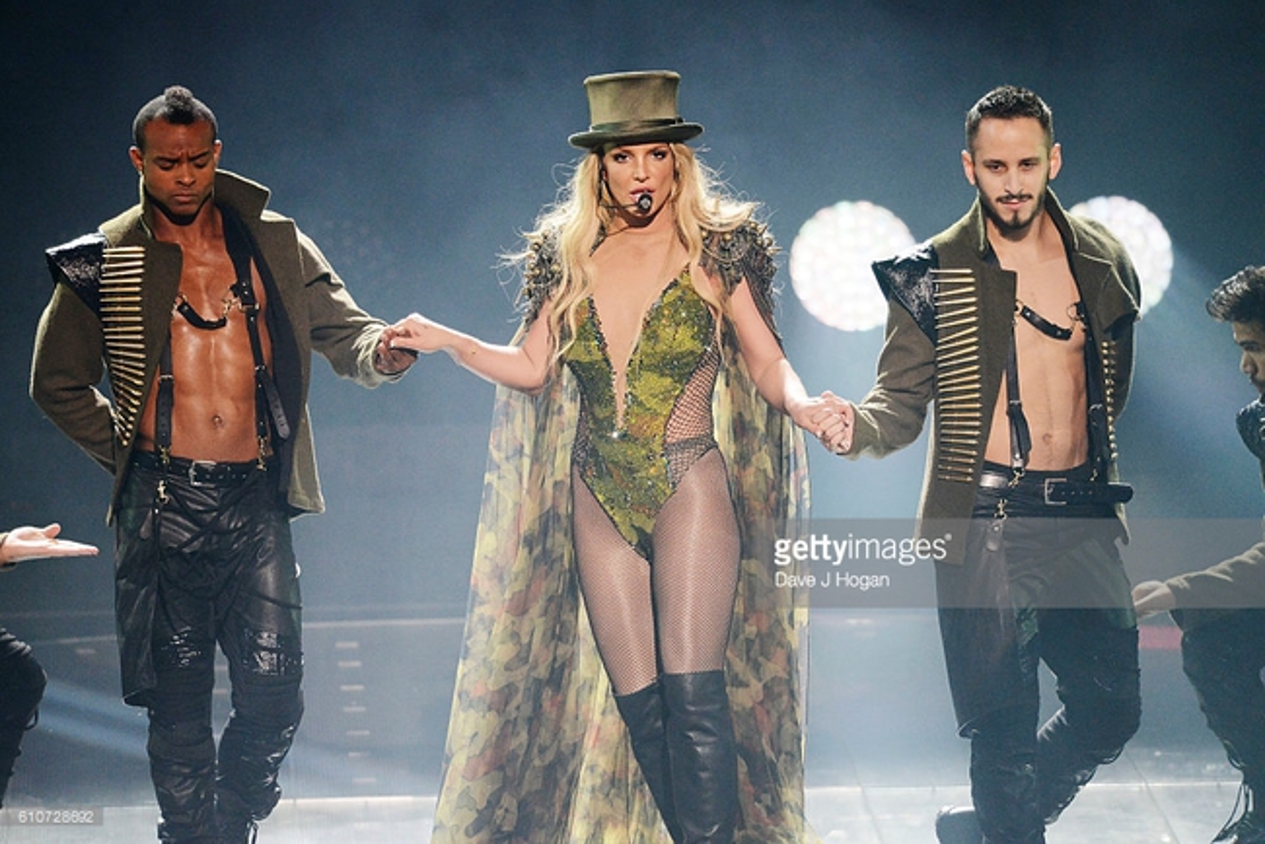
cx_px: 632
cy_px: 422
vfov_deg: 4.6
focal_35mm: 300
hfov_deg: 6.9
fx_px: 10546
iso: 3200
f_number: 4
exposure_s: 1/500
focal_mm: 300
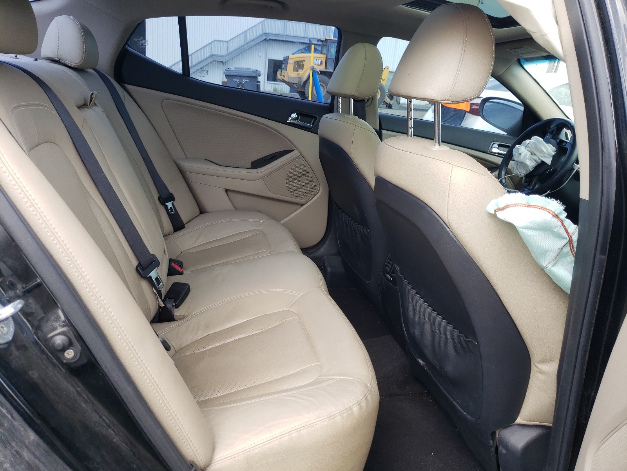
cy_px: 236
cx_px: 314
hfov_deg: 67.3
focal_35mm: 26
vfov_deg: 53.1
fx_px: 471
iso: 50
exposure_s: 1/312
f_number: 1.5
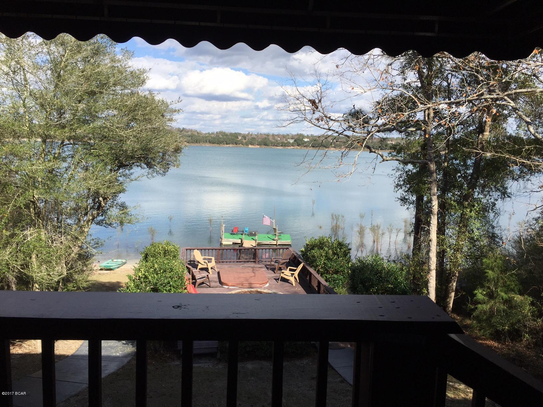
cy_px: 204
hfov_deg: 61.7
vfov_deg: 48.2
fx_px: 455
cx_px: 272
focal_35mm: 29
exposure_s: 1/1721
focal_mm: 4.15
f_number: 2.2
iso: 32
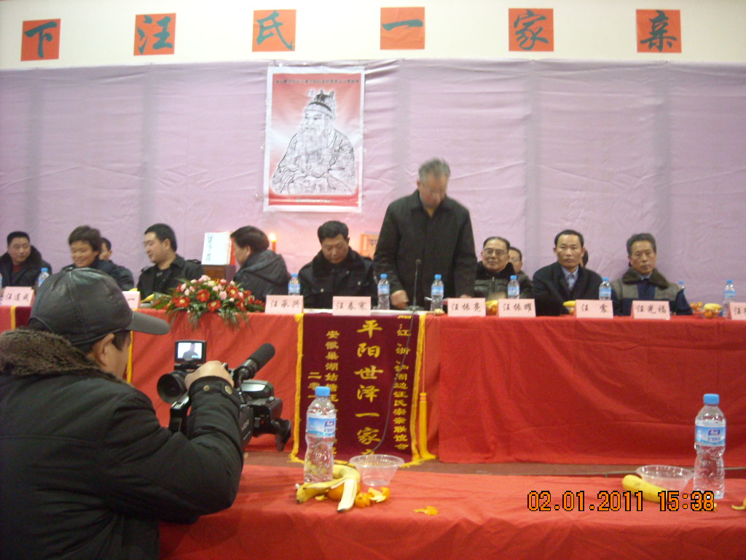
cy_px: 280
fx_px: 754
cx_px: 373
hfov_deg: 52.6
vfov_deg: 40.7
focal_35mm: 35
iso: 400
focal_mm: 5.7
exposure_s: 1/8
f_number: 2.8
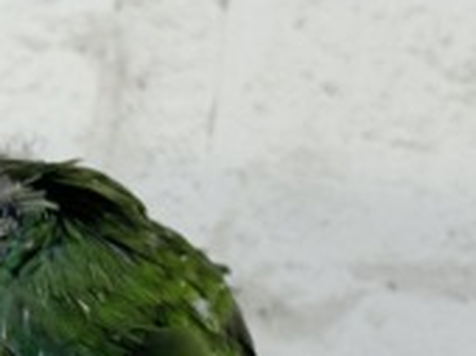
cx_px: 11
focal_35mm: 196
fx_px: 2691
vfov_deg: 7.6
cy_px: 221
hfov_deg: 10.0
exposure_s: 1/100
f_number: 1.6
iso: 64
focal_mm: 5.96
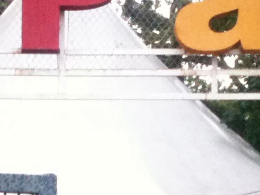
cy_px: 185
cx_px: 99
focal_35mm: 179
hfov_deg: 11.0
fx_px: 1344
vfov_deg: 8.3
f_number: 2.8
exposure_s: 1/15
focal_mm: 3.85
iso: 250
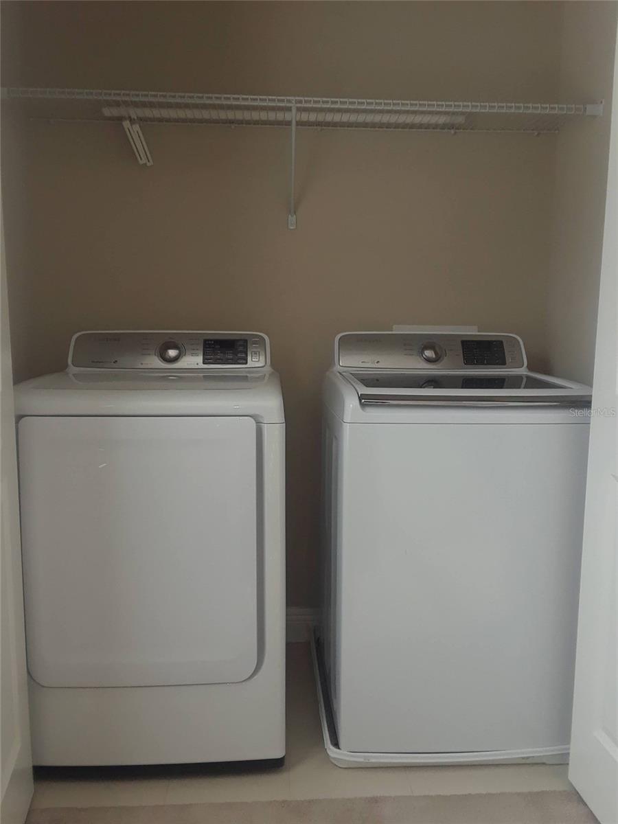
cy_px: 412
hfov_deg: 46.8
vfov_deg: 60.0
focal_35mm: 30
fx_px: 714
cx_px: 309
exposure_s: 1/120
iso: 40
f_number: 1.9
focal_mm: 2.47
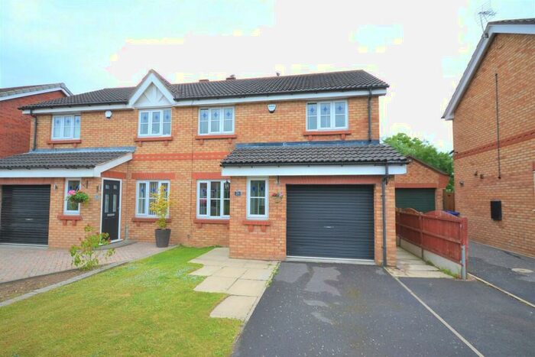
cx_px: 268
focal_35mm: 18
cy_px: 178
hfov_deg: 90.0
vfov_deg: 67.4
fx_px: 268
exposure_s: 1/125
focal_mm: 12
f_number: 5.6
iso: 100
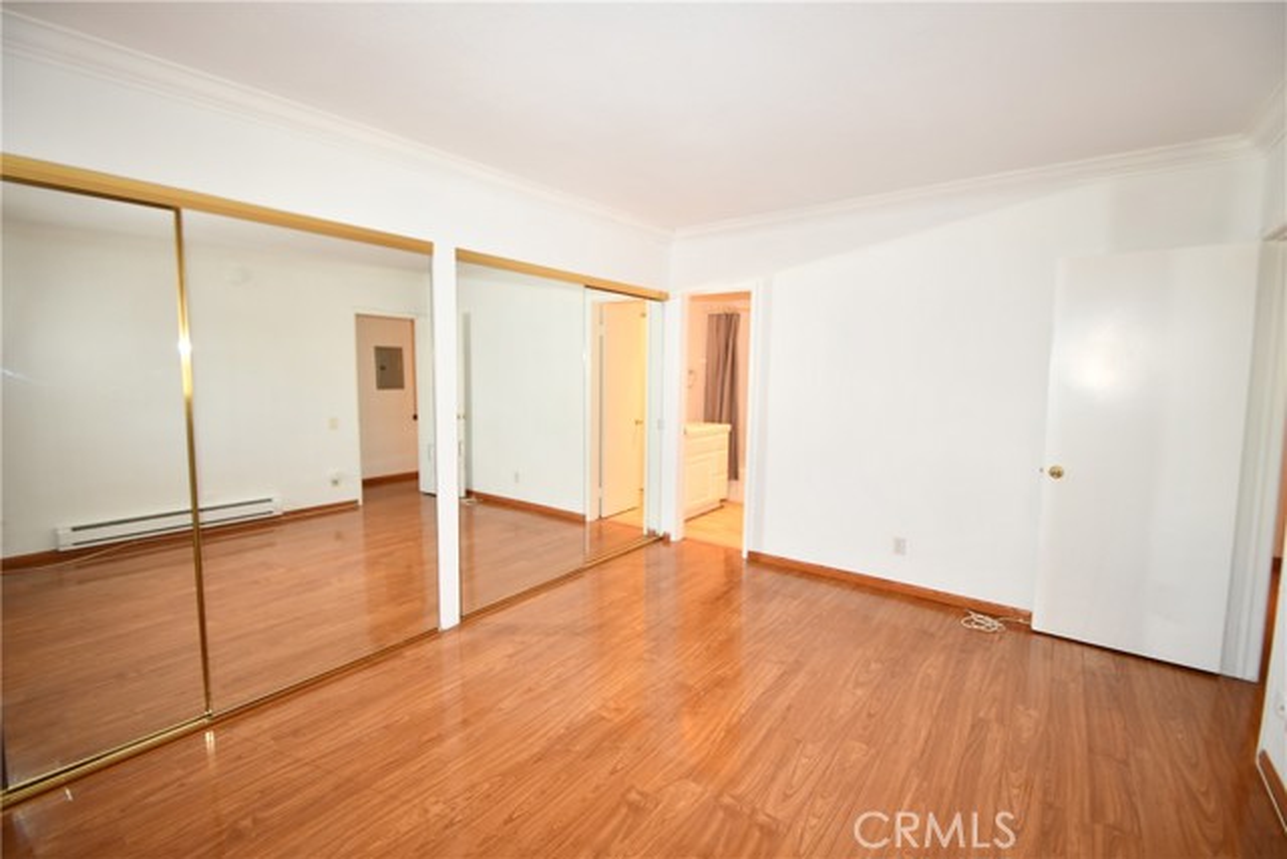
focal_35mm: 15
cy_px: 430
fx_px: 536
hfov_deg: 100.4
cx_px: 644
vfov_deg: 77.4
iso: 500
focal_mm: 10
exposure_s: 1/60
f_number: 4
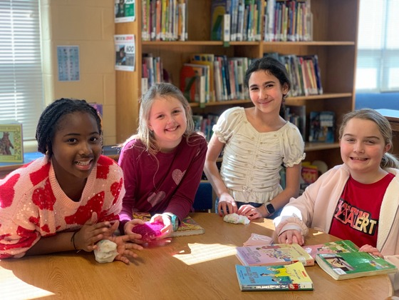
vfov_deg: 28.0
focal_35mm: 52
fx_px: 599
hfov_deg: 36.8
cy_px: 150
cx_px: 200
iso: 160
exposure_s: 1/60
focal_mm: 6
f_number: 2.4
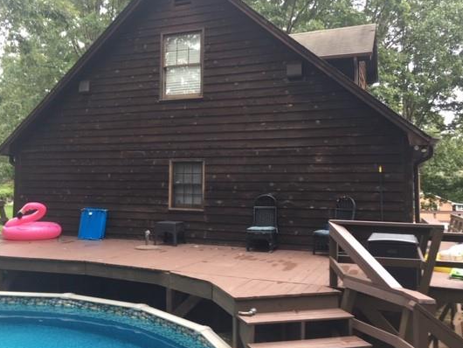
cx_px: 204
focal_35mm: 35
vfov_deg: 40.7
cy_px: 165
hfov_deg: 52.5
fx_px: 468
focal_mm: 4.15
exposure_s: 1/40
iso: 32
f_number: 2.2
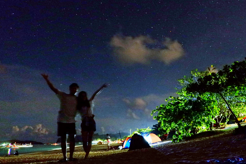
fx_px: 205
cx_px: 148
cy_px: 79
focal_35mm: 30
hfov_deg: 61.4
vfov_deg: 43.6
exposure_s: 4
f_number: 3.5
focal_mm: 16
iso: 3200
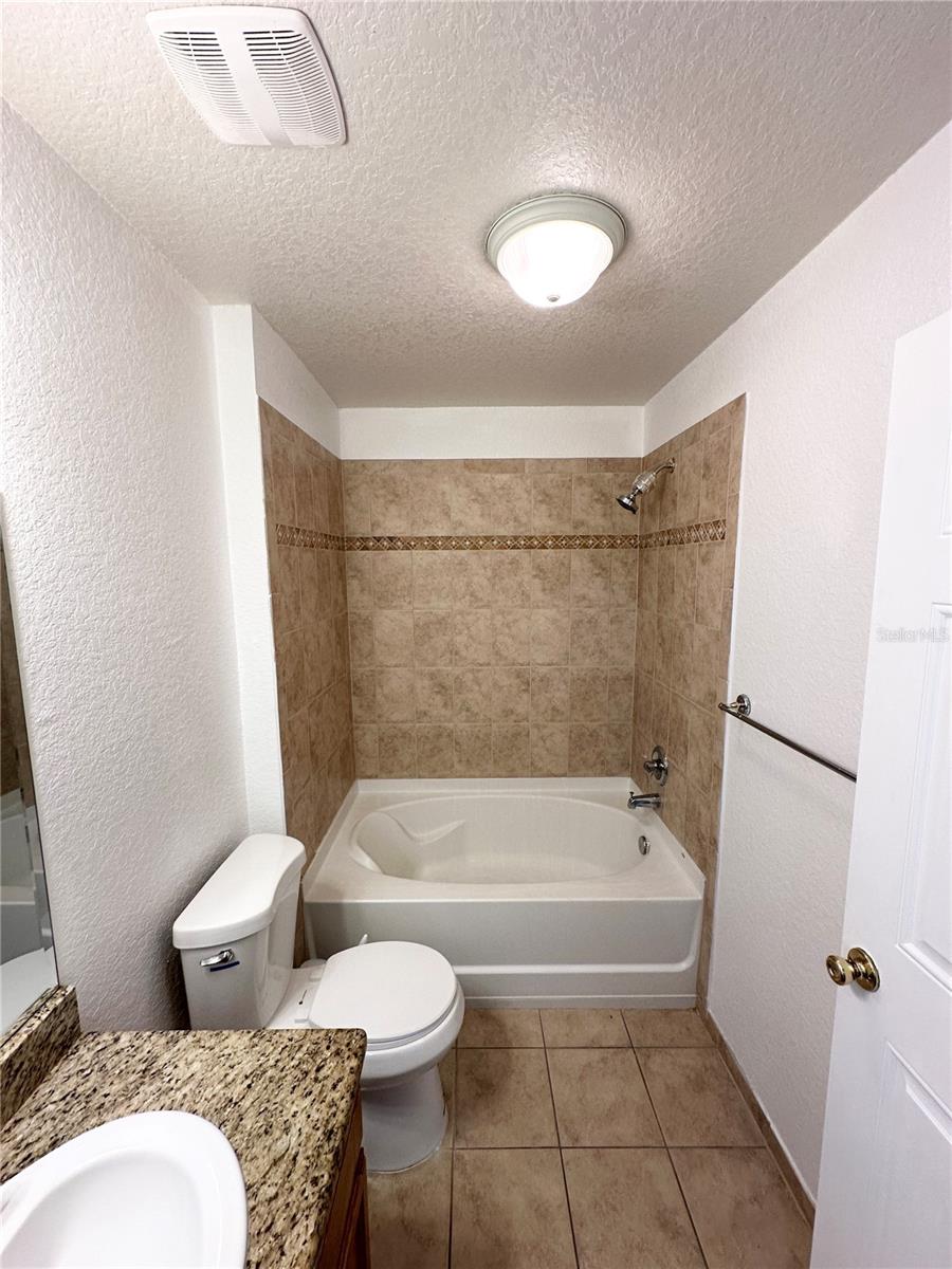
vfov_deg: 102.1
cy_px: 634
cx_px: 476
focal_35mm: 14
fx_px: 513
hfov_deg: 85.7
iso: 125
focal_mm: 2.22
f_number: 2.2
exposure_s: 1/120
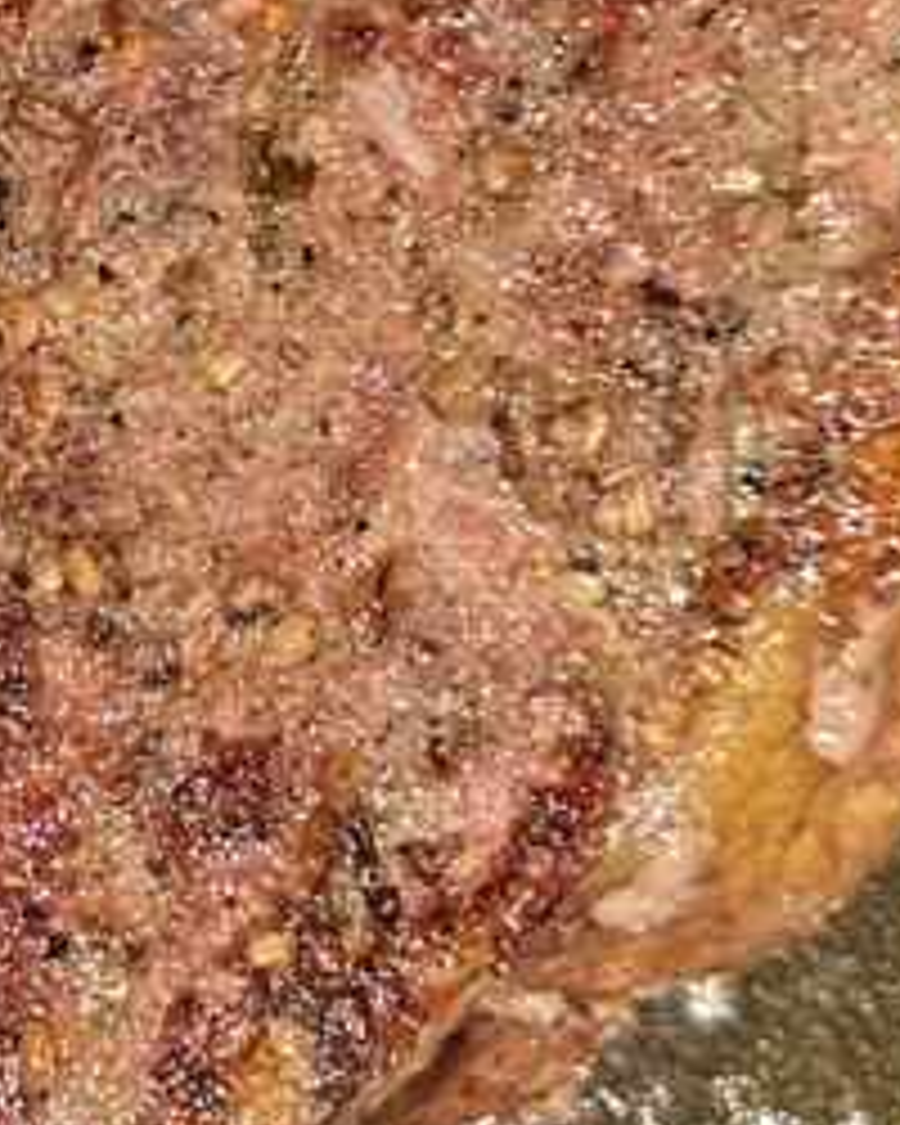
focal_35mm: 96
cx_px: -117
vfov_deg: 19.9
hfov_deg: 15.6
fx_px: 3196
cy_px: 320
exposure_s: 1/60
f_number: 1.78
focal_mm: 6.86
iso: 250
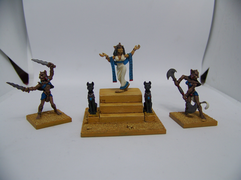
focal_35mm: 36
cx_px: 120
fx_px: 251
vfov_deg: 39.7
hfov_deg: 51.4
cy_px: 90
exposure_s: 1/50
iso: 64
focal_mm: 5.85
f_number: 2.8
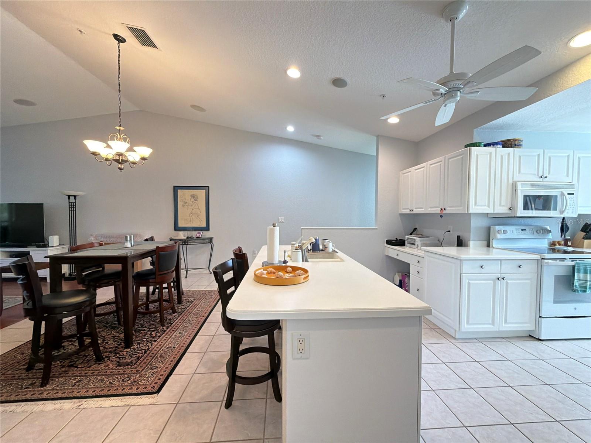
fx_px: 239
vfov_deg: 85.7
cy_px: 222
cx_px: 296
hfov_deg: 102.1
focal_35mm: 14
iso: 640
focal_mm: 2.22
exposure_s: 1/60
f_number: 2.2
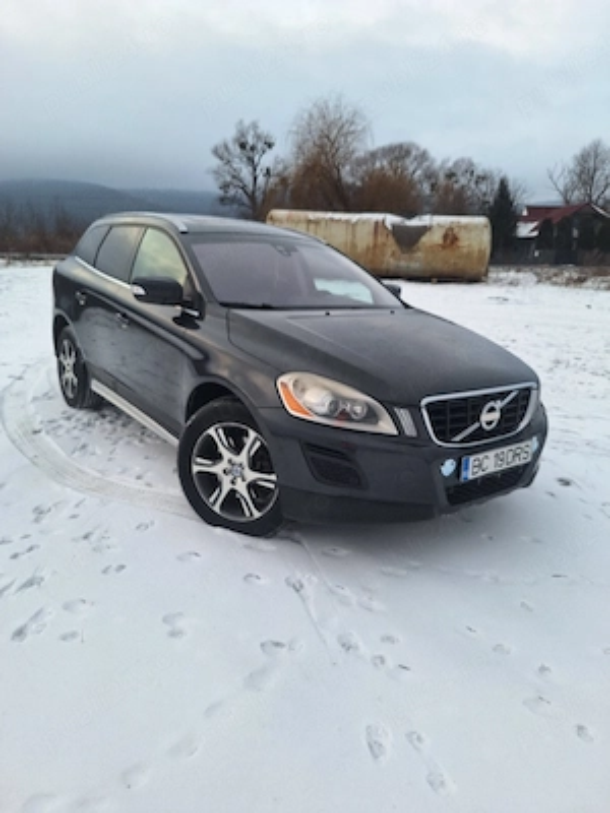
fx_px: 540
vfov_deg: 73.9
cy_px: 406
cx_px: 305
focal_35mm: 23
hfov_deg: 58.9
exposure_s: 1/100
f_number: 1.8
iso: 40
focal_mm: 5.54
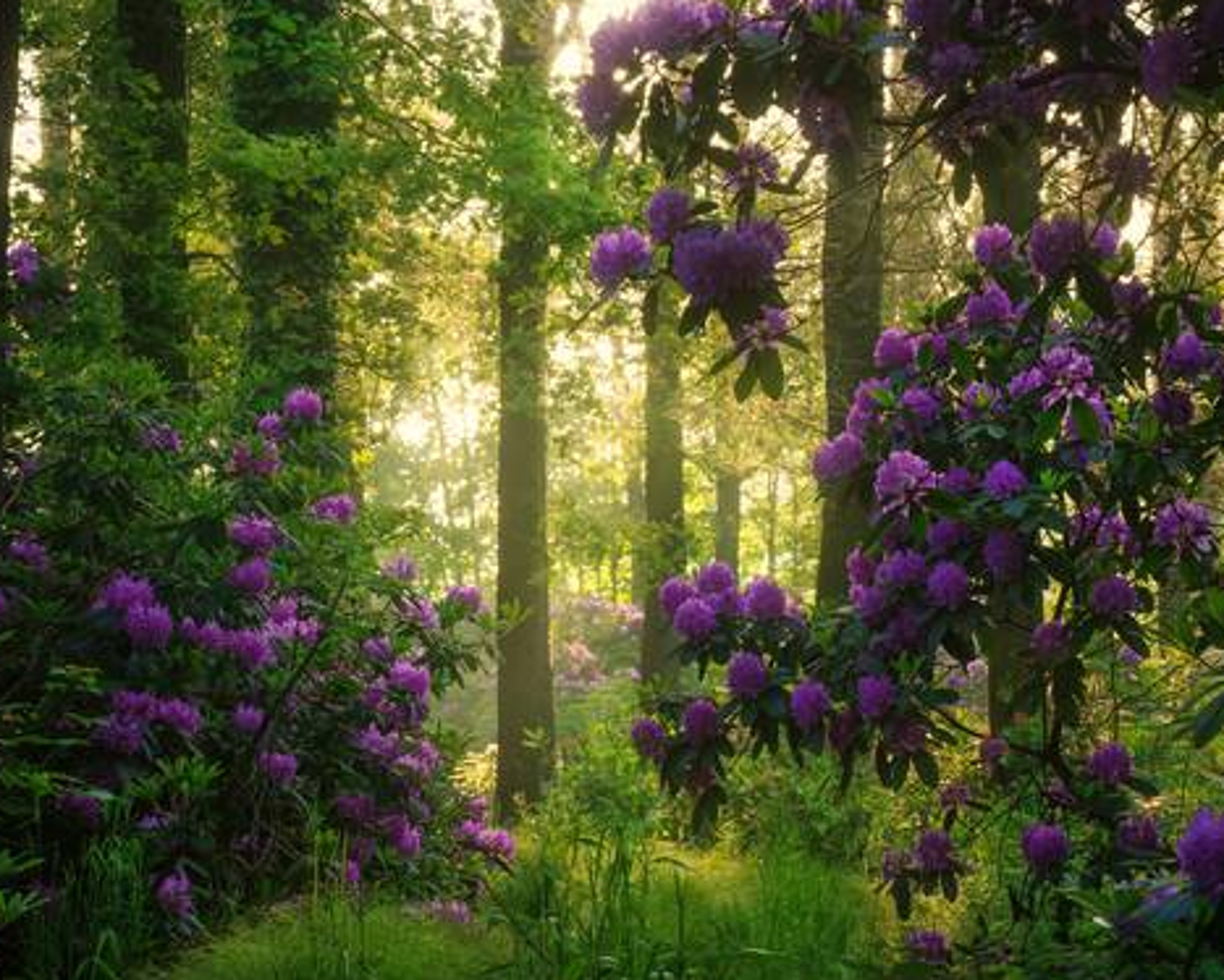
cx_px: 621
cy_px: 482
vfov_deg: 7.7
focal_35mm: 200
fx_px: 7248
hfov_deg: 9.7
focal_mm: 166
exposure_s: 1/6
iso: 100
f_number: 16
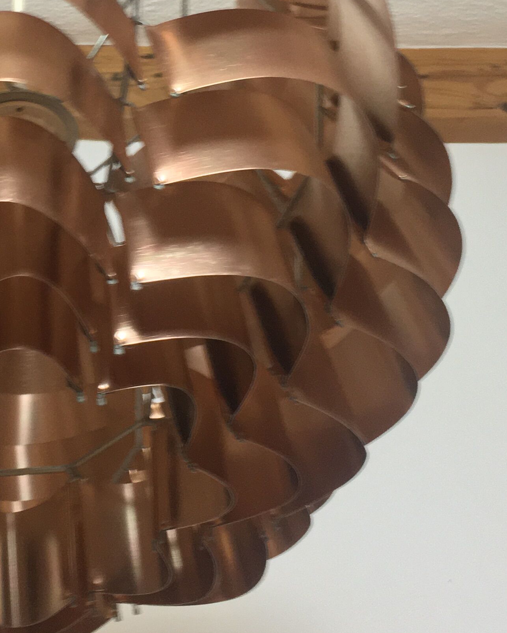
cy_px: 102
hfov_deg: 21.1
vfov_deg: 26.1
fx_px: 1331
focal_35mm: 71
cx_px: 41
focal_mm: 4.15
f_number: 2.2
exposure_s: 1/33
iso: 80
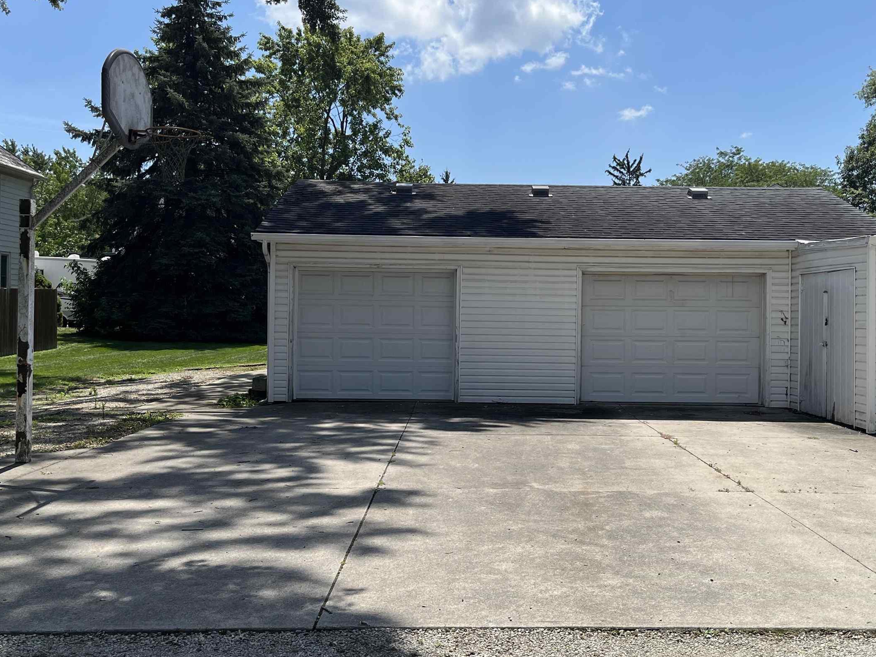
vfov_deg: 37.7
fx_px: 962
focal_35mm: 38
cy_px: 319
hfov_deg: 48.8
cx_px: 498
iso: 50
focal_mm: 5.1
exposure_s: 1/4651
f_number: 1.6
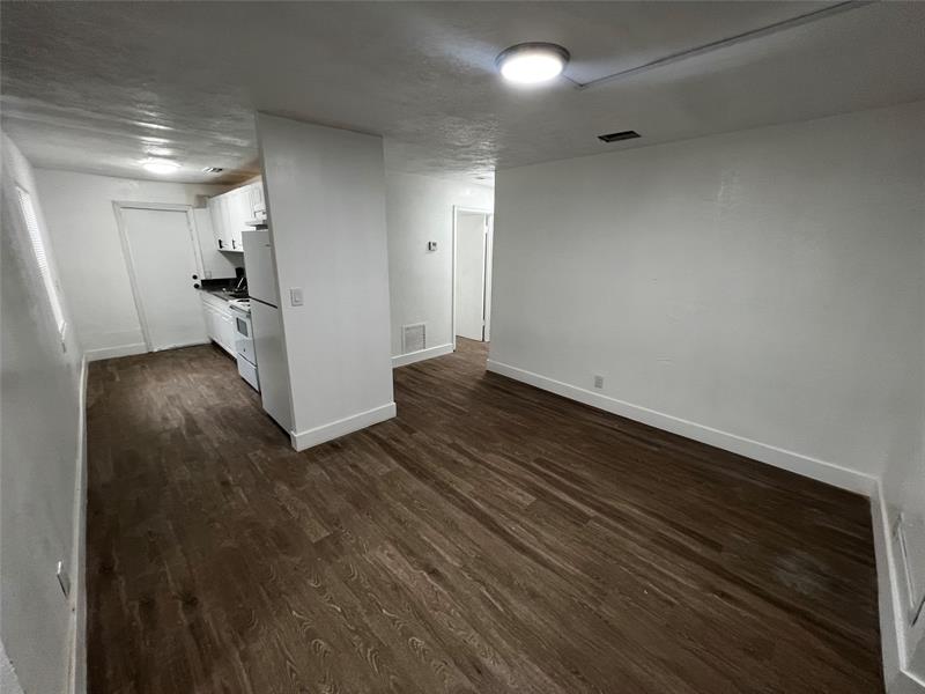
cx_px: 462
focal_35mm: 13
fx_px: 347
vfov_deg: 89.9
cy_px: 347
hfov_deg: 106.2
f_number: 1.8
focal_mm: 1.57
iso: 125
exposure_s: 1/60
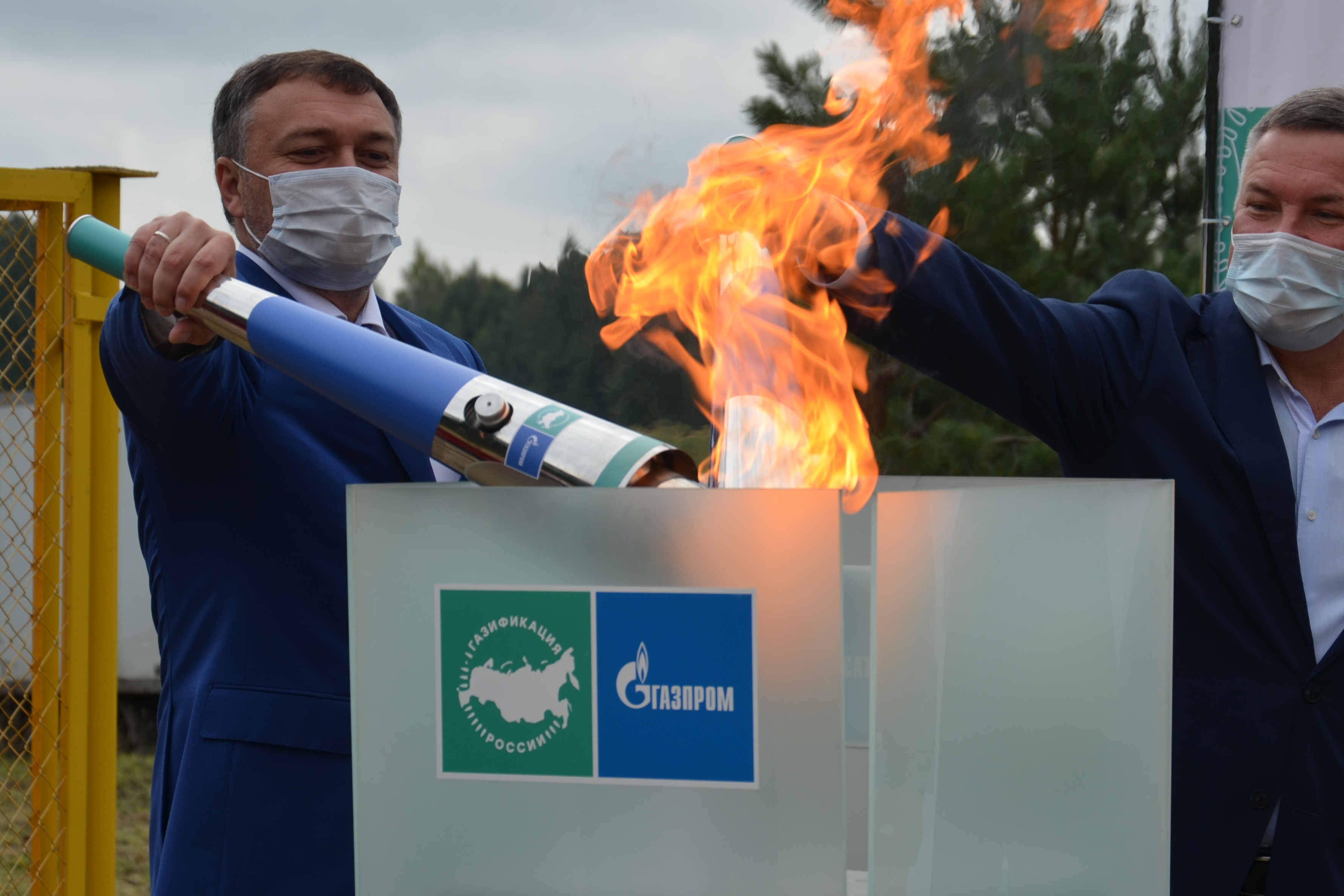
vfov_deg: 8.2
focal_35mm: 167
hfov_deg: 12.3
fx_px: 6234
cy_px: 303
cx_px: 878
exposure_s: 1/250
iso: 125
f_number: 8
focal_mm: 80
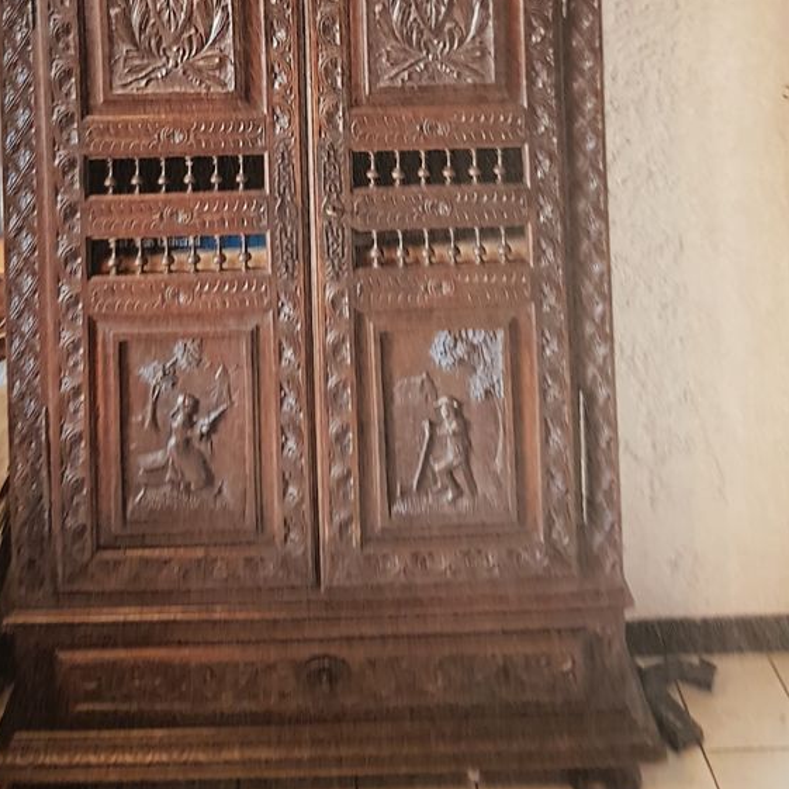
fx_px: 1057
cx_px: 305
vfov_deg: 39.8
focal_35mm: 41
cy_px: 201
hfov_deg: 40.7
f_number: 1.7
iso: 160
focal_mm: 4.2
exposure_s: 1/30
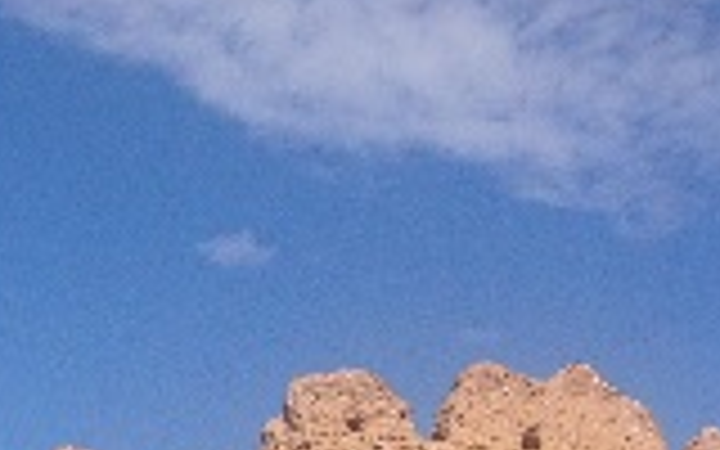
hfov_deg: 14.5
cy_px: 1008
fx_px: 2806
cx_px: 106
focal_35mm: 143
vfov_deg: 8.5
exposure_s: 1/3012
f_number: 2.4
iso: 50
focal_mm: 4.12
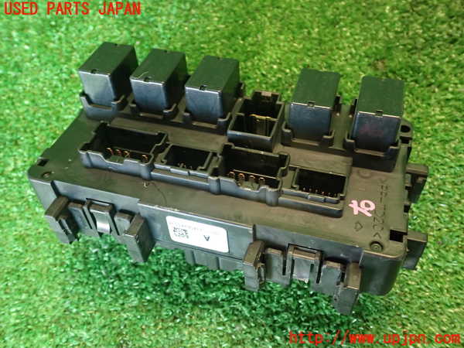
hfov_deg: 56.8
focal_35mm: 32
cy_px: 174
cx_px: 232
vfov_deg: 44.2
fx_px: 429
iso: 500
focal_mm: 5.79
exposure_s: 1/30
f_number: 2.4
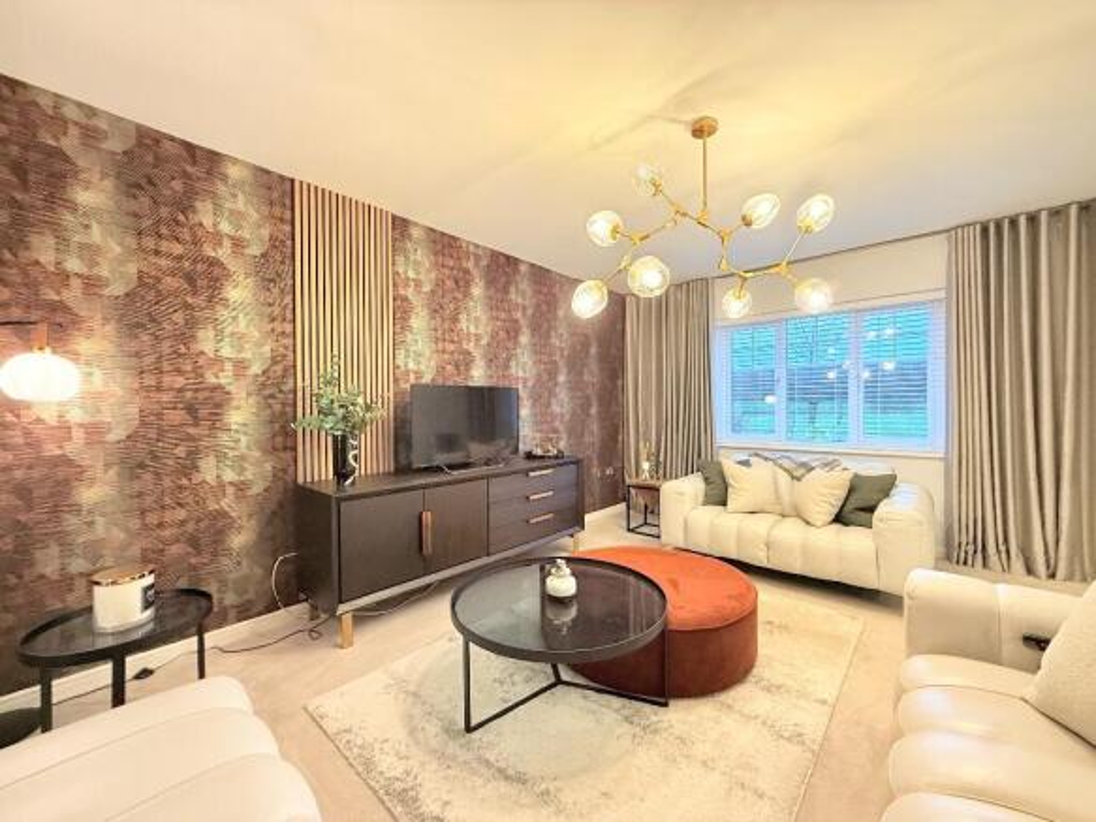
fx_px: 443
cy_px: 411
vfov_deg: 85.7
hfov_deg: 102.1
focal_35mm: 14
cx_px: 548
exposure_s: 1/50
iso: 320
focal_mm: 2.22
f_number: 2.2
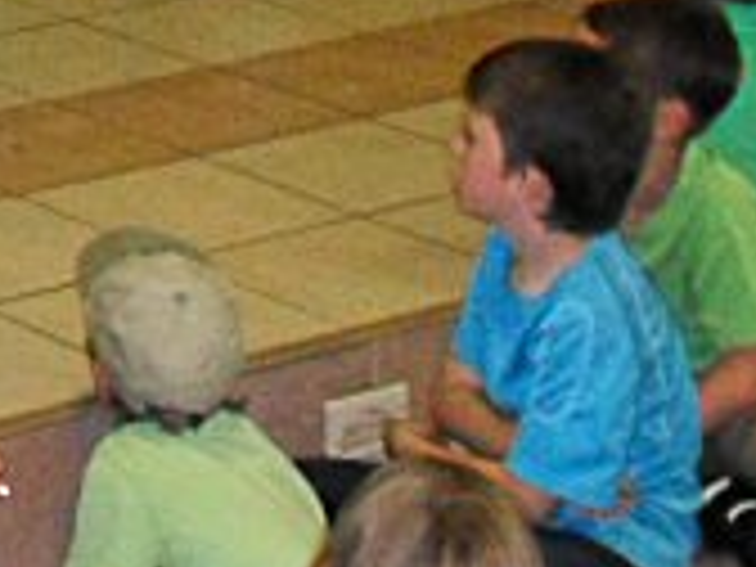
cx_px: -666
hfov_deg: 10.7
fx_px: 3735
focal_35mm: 171
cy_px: -662
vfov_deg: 8.2
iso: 640
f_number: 3.9
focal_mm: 6.3
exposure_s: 1/30
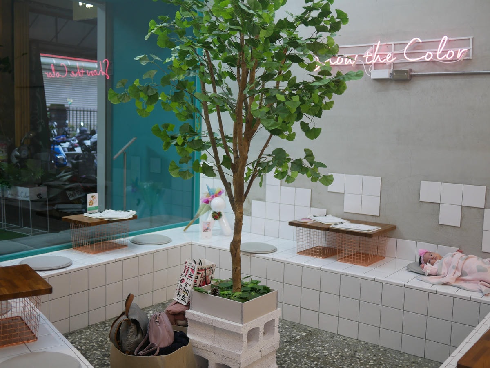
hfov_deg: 46.8
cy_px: 184
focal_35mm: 40
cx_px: 245
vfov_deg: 36.0
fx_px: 566
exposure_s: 1/80
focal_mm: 20
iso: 200
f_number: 1.7
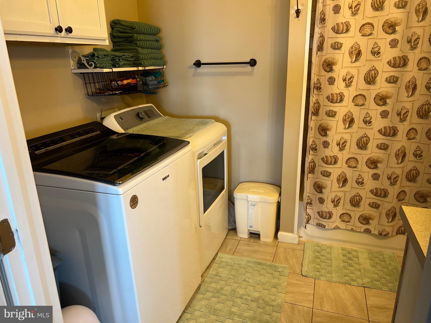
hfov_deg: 67.3
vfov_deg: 53.1
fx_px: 324
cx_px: 216
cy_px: 162
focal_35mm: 26
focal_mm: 5.7
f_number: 1.5
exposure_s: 1/60
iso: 80
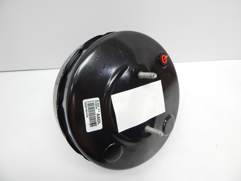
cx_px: 120
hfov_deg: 76.4
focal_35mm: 22
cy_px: 90
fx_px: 153
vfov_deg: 61.1
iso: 400
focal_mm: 4
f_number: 3
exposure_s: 1/200
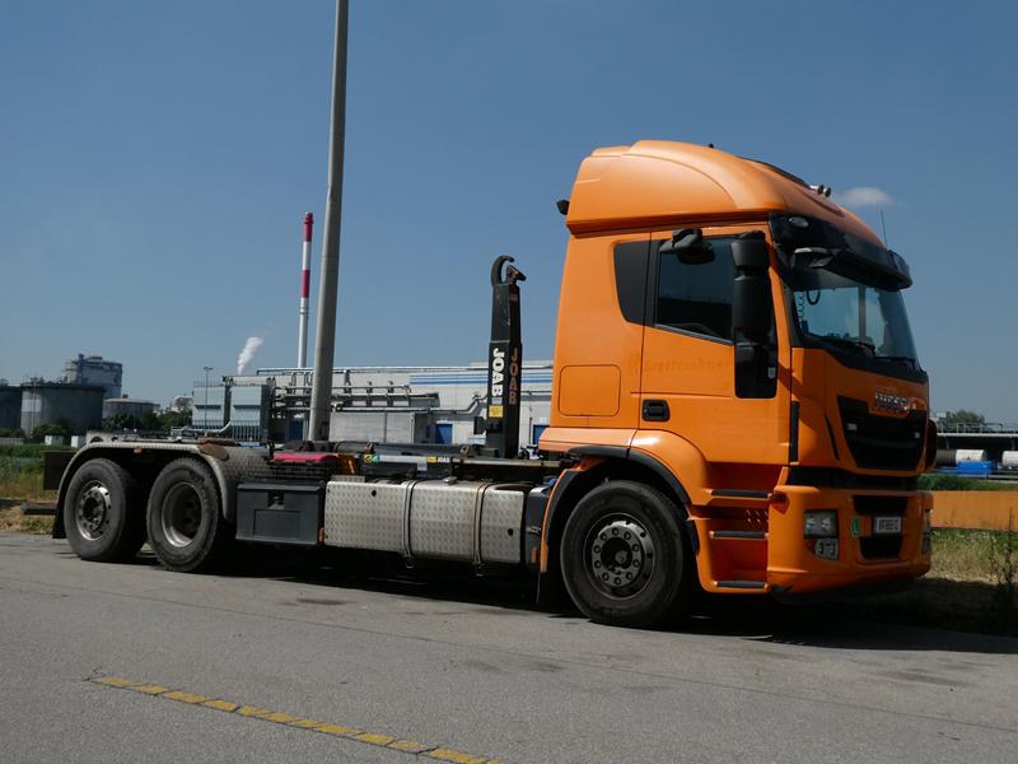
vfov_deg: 36.0
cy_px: 382
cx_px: 509
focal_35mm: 40
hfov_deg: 46.8
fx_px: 1176
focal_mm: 7.2
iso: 80
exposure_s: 1/800
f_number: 5
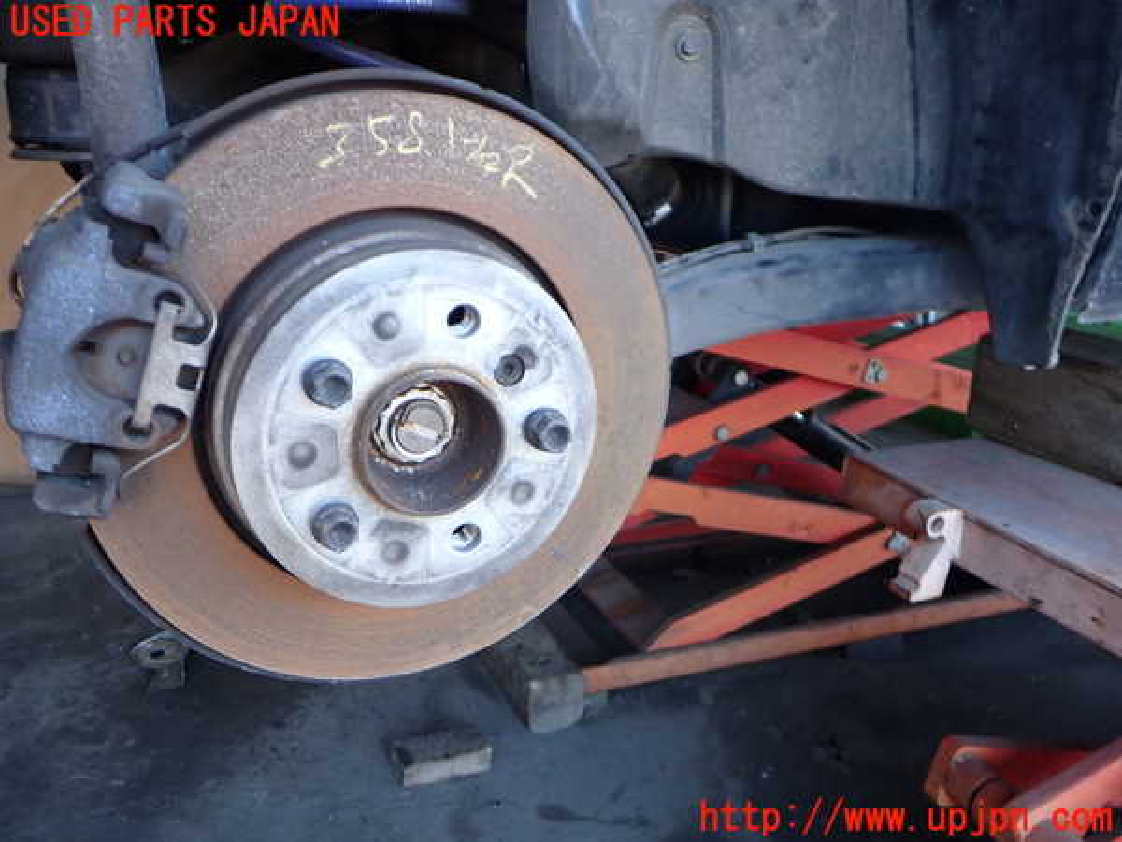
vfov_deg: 46.8
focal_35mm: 30
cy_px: 421
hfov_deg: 60.0
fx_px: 972
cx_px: 561
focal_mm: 5.4
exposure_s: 1/80
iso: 200
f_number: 2.3
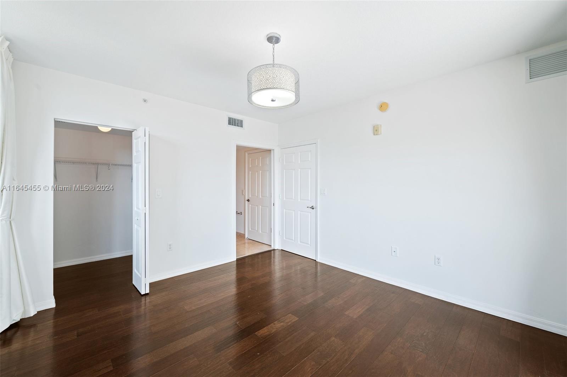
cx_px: 284
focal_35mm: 14
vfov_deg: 81.1
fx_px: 220
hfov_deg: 104.3
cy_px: 188
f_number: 8
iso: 200
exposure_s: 1/13
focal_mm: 14
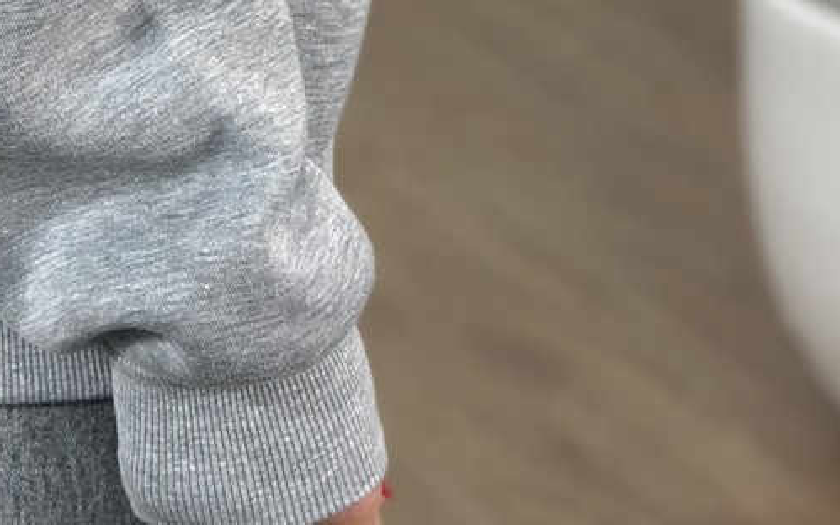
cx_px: 49
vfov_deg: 7.7
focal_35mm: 163
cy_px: -552
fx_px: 3732
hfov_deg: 12.7
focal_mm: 6.86
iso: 64
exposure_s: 1/107
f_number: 1.78
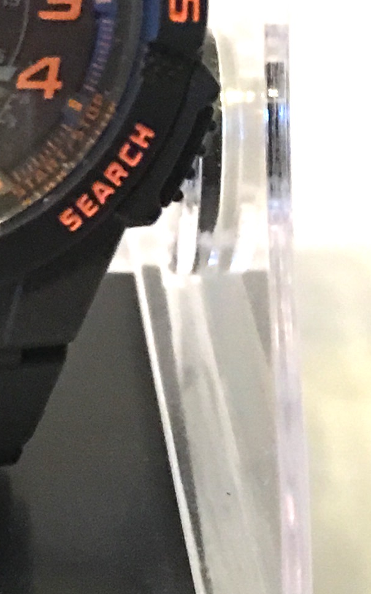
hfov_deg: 10.0
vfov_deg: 16.2
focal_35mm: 128
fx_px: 2071
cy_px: 136
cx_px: -119
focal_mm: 4.15
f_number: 2.2
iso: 80
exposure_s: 1/10
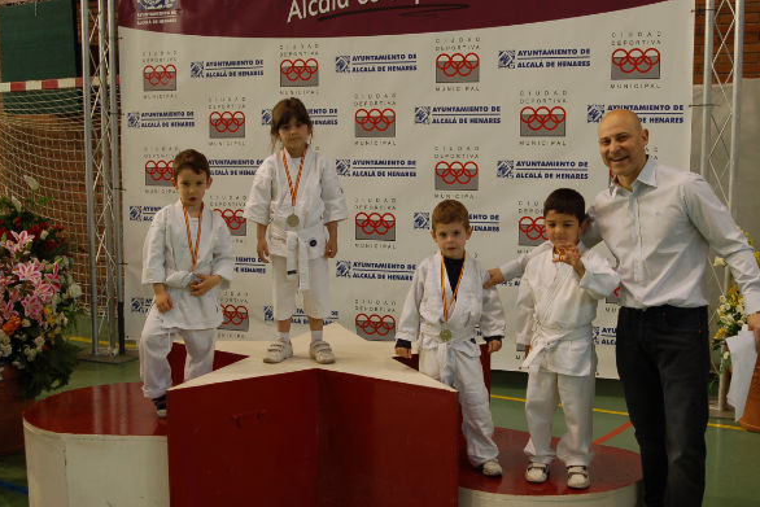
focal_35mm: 48
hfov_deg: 41.5
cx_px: 383
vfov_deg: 28.4
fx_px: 1003
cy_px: 257
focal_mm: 31
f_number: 4
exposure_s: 1/60
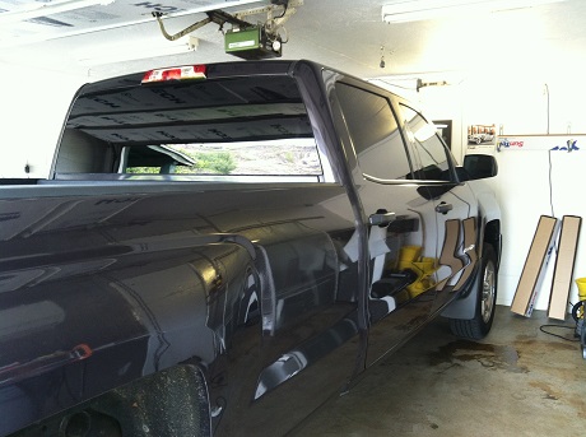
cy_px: 218
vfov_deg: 40.6
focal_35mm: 35
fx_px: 591
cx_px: 293
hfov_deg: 52.7
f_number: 2.8
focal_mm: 3.85
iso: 125
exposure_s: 1/15
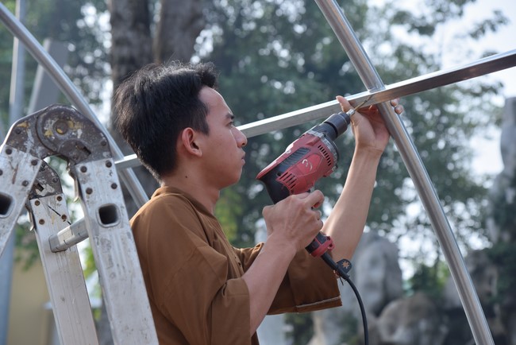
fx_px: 1219
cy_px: 172
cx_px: 258
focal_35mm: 85
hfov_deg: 23.9
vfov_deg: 16.1
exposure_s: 1/160
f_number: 6.3
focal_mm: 85
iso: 100
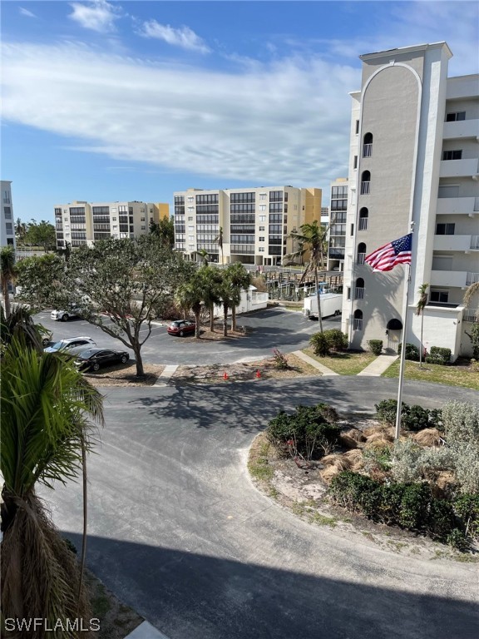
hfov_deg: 53.1
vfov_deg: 67.3
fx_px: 480
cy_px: 320
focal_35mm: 26
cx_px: 240
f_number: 1.6
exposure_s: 1/4651
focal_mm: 5.1
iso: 50
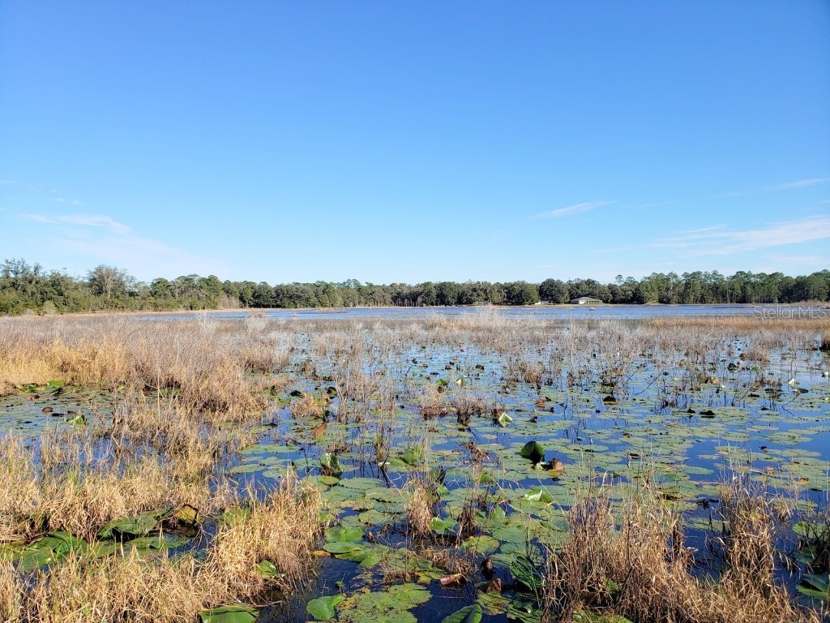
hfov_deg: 67.3
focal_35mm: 26
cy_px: 312
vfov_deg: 53.1
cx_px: 415
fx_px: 623
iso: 50
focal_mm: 4.3
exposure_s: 1/1465
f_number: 2.4
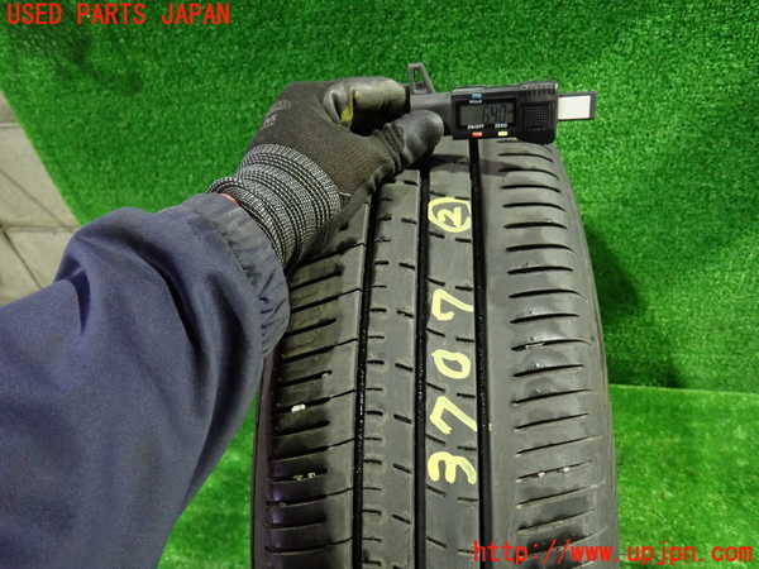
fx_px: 548
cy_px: 284
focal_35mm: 25
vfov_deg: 54.9
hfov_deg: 69.4
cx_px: 380
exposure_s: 1/25
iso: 800
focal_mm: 4.5
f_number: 2
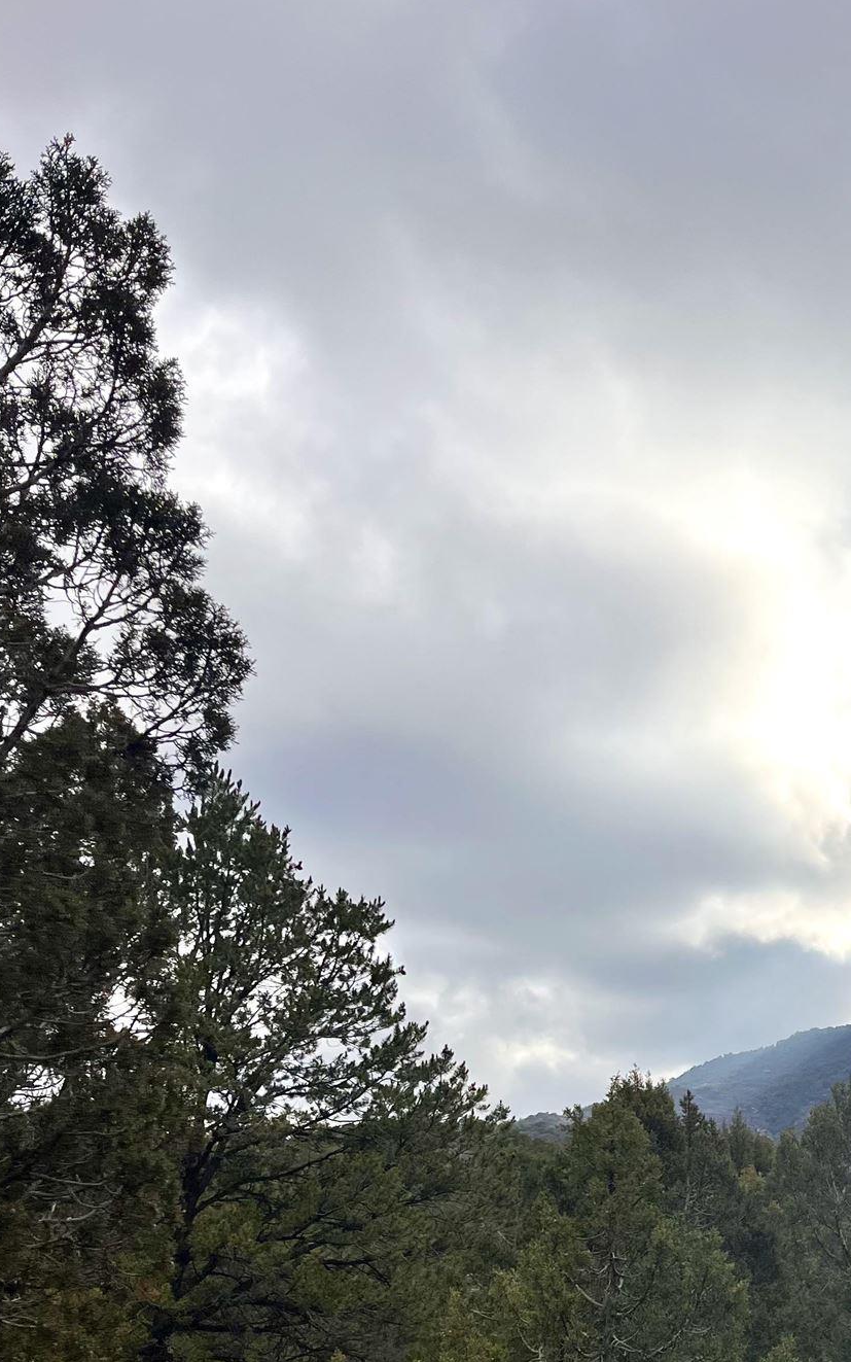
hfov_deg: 25.7
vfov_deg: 39.8
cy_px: 1133
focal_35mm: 48
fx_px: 1781
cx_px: 826
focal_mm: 5.1
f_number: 1.6
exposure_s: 1/5556
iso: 50
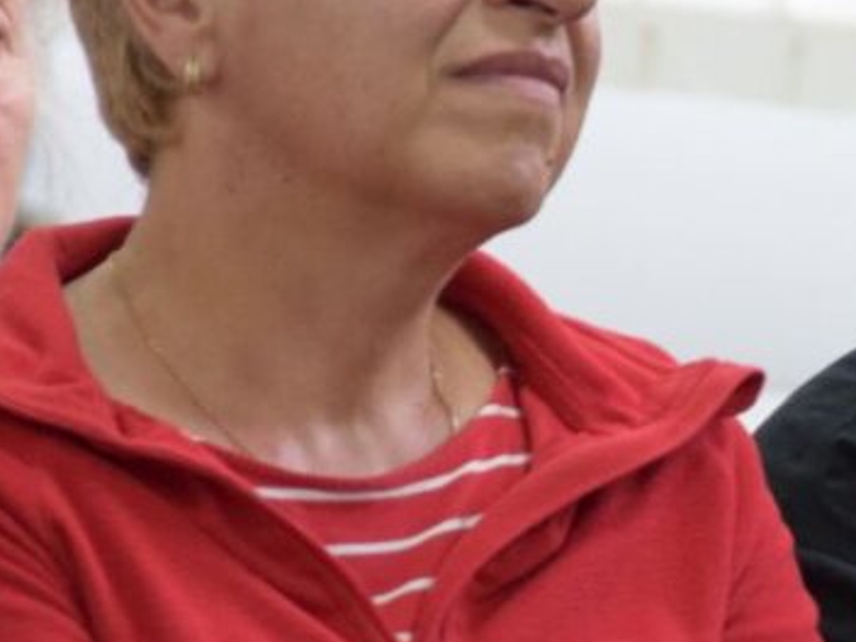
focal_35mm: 1032
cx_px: 1138
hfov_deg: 1.9
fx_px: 25520
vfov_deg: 1.4
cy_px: 302
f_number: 5.6
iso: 2800
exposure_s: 1/125
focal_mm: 200
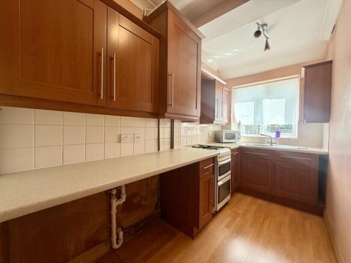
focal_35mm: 14
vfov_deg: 85.7
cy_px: 132
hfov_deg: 102.1
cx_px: 176
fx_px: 142
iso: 125
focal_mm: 2.22
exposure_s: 1/99
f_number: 2.2
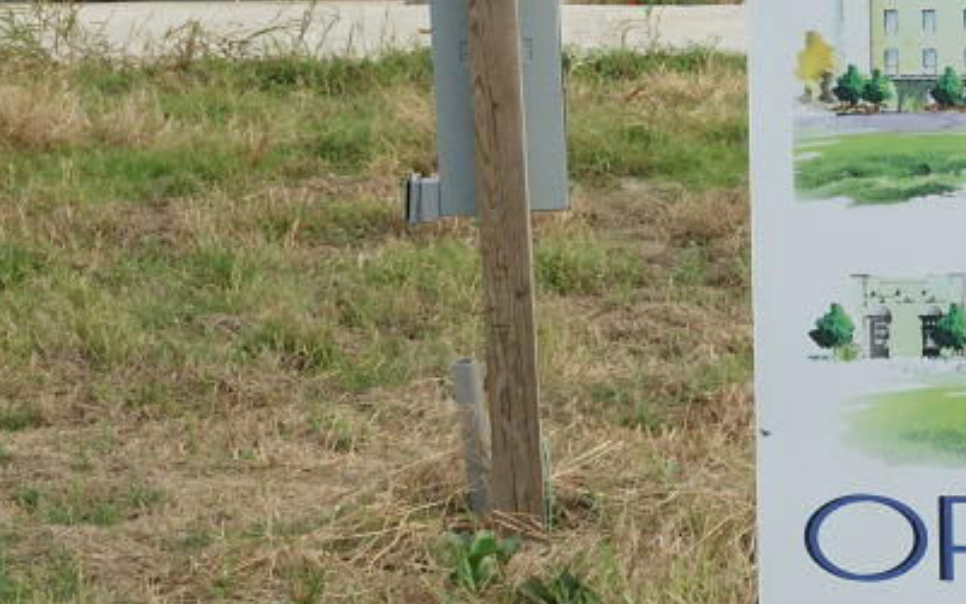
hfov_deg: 12.1
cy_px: -66
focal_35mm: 169
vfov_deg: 7.7
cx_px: 1130
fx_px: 4451
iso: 800
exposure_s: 1/1000
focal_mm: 23.95
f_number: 6.3
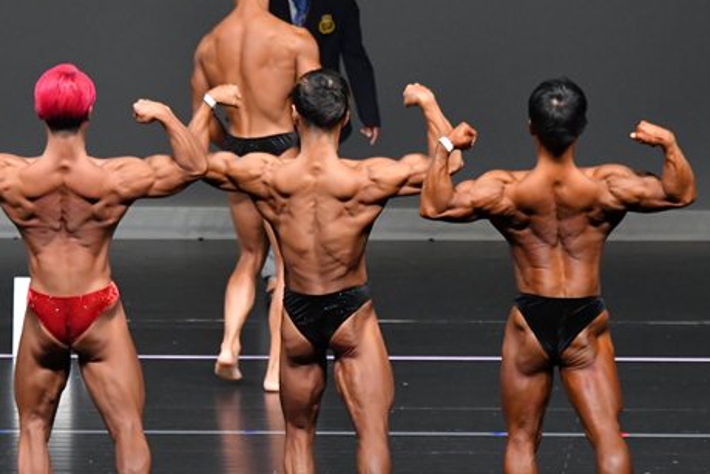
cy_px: 309
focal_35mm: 404
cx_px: 302
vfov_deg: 3.4
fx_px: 7970
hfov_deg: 5.1
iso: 5000
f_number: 5.6
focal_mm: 160
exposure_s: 1/400
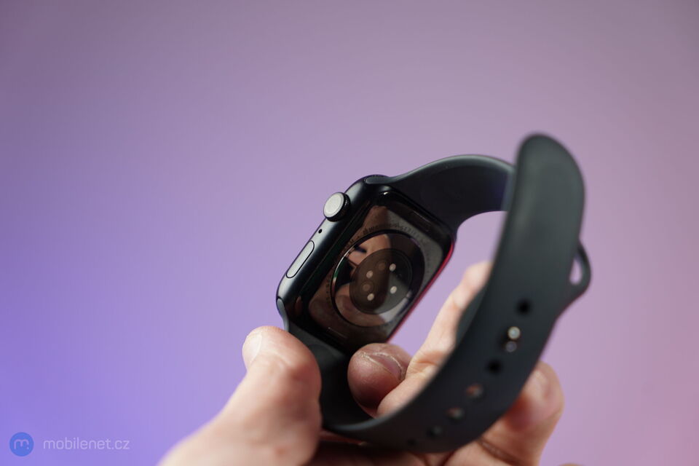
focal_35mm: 62
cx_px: 350
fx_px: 1204
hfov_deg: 32.4
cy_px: 233
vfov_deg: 21.9
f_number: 4
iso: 160
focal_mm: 62
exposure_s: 1/50
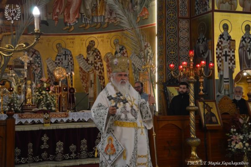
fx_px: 470
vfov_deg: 20.1
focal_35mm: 68
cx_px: 126
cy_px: 84
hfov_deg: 29.9
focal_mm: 45
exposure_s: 1/25
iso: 400
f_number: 4.5
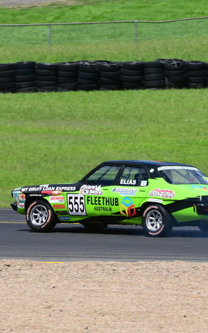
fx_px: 5638
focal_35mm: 621
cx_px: 146
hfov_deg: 2.1
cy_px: 166
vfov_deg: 3.4
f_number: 13
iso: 400
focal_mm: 270
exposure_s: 1/500
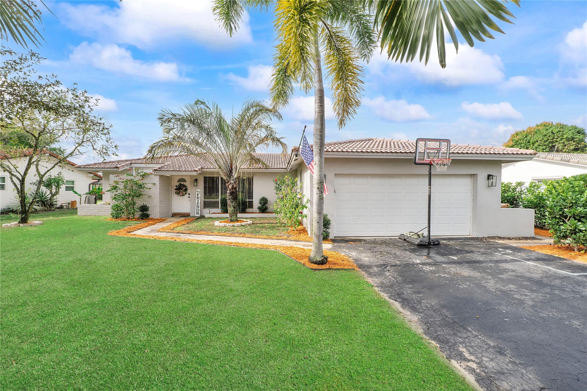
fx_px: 245
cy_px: 196
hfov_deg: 100.4
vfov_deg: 77.3
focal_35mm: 15
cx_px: 294
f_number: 11
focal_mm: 10
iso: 100
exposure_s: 1/100
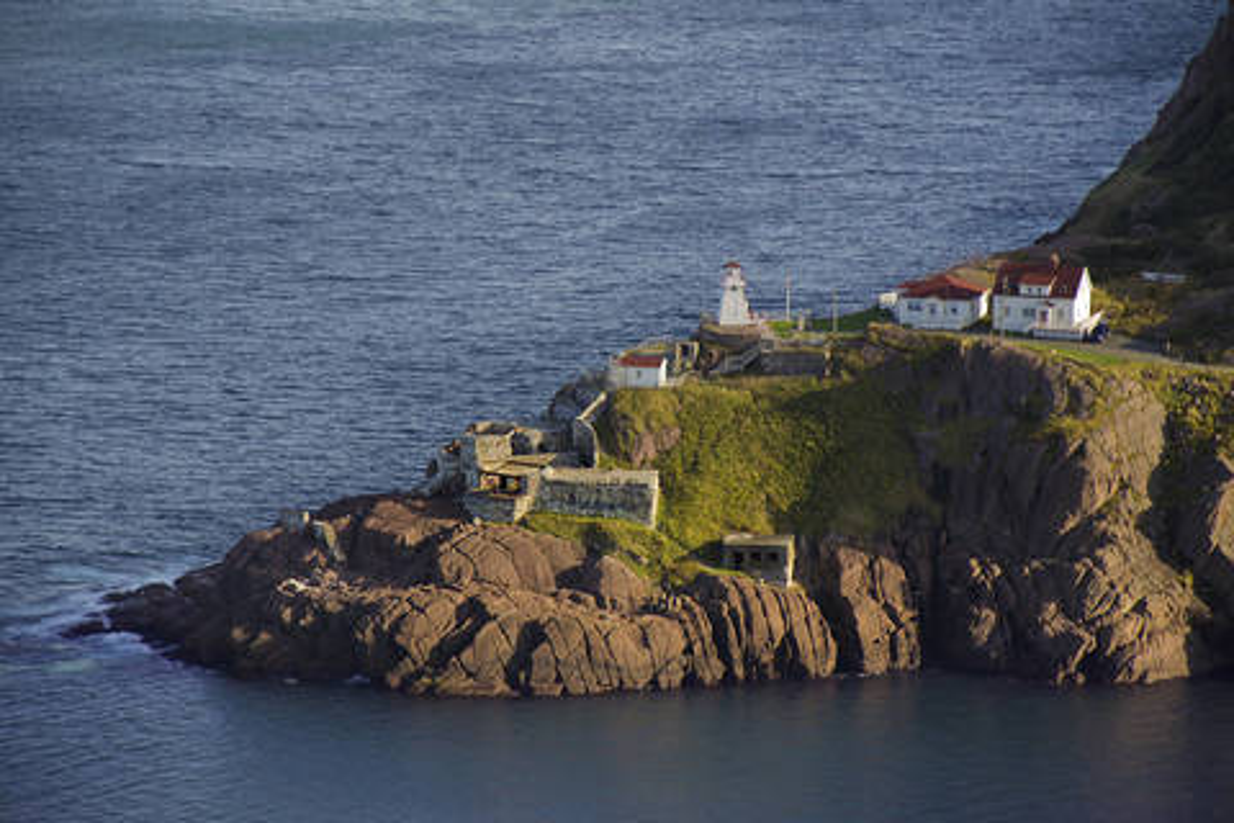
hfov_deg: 13.0
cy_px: 412
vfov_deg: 8.7
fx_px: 5398
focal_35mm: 158
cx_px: 617
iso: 100
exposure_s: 1/125
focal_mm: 105
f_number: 5.6
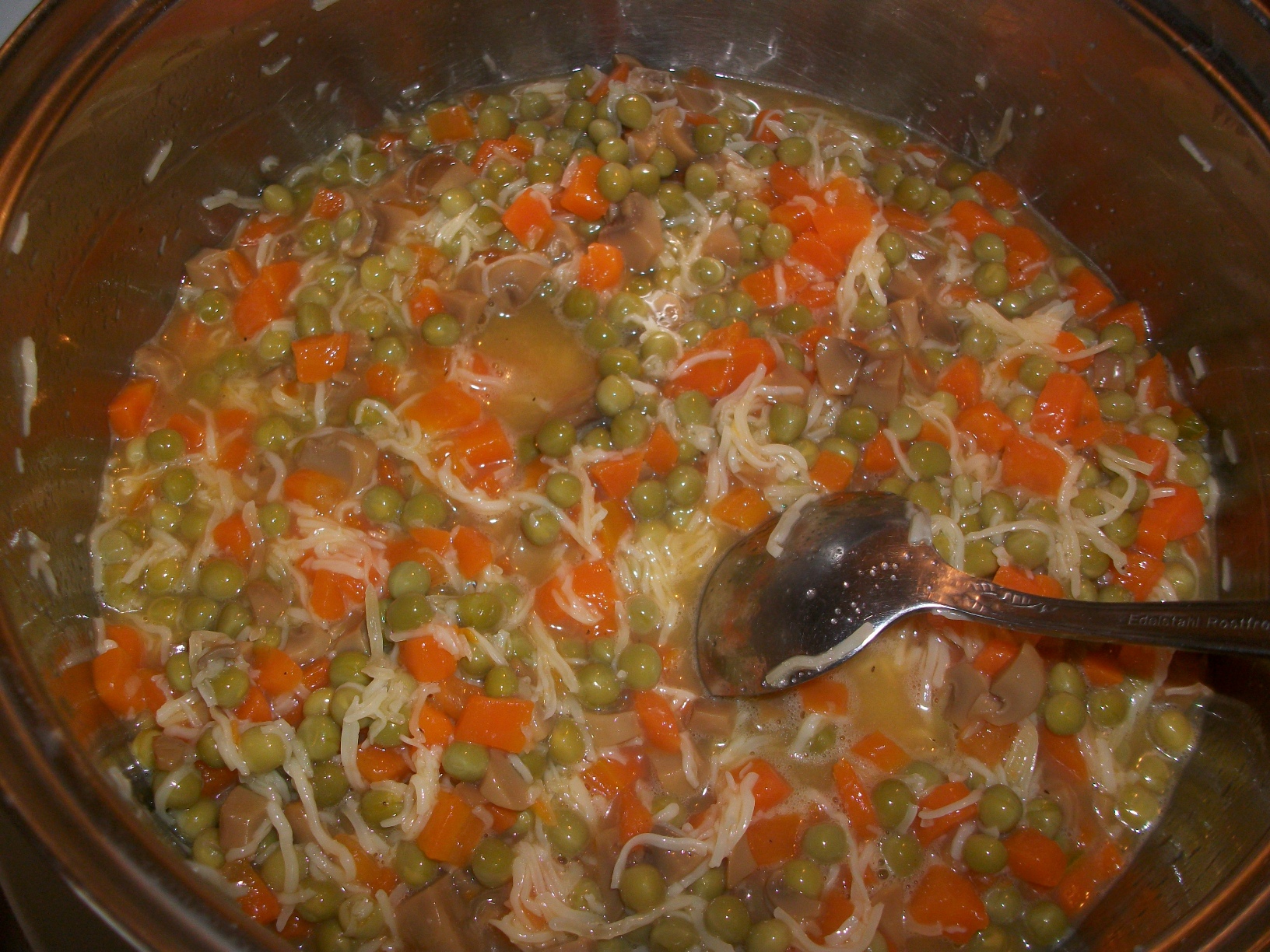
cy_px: 476
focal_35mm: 31
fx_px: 1137
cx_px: 635
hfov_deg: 58.4
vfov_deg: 45.4
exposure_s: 1/40
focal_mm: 5.7
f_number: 2.9
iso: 125
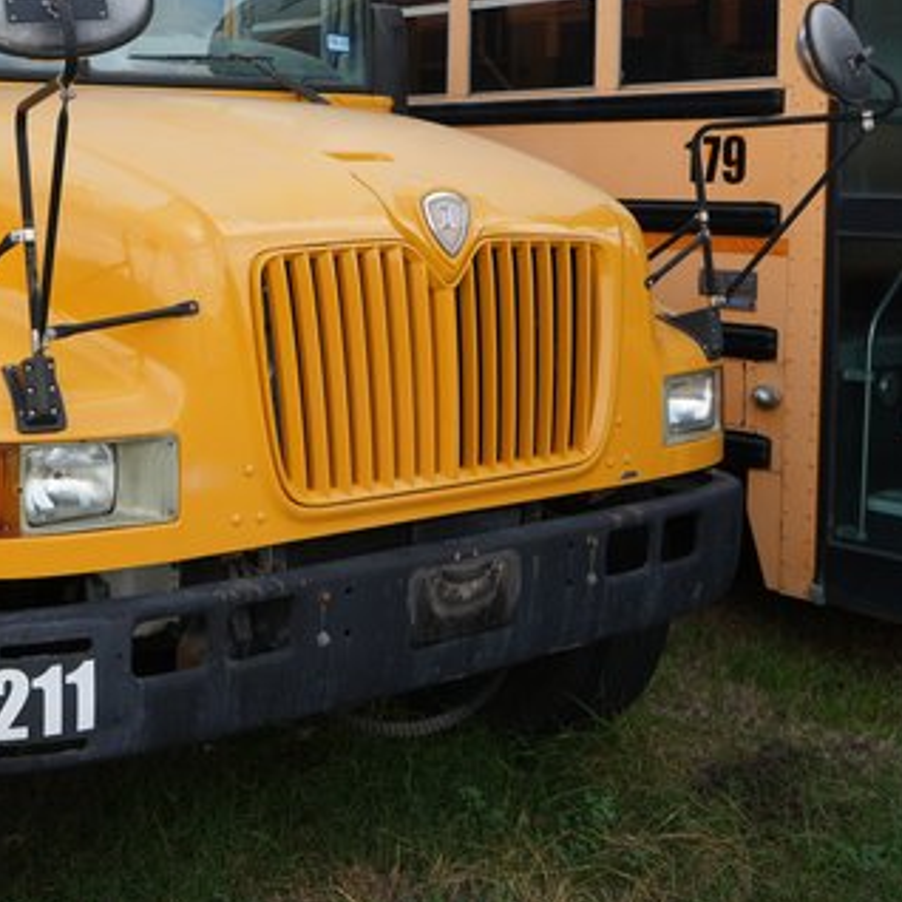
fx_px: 1621
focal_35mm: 55
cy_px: 251
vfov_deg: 30.7
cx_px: 85
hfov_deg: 29.7
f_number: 4.5
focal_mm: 29
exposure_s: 1/200
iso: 100
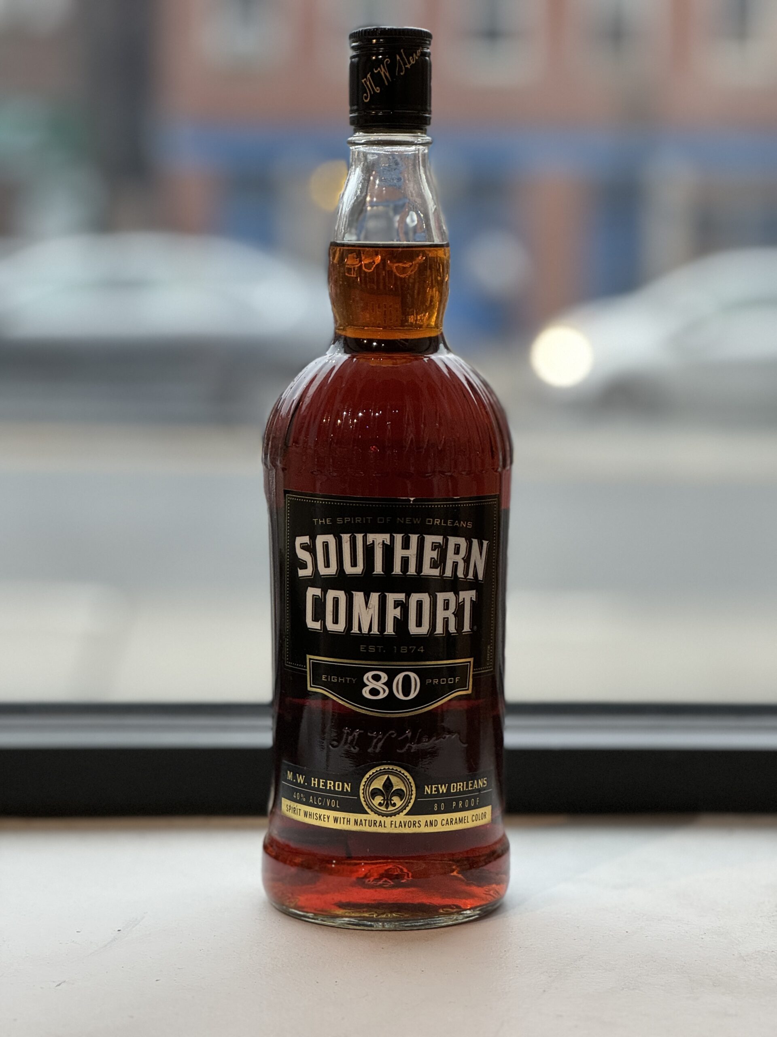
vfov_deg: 25.3
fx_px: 2304
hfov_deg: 19.1
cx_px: 388
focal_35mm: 77
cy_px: 518
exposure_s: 1/60
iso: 320
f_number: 2.8
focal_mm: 9
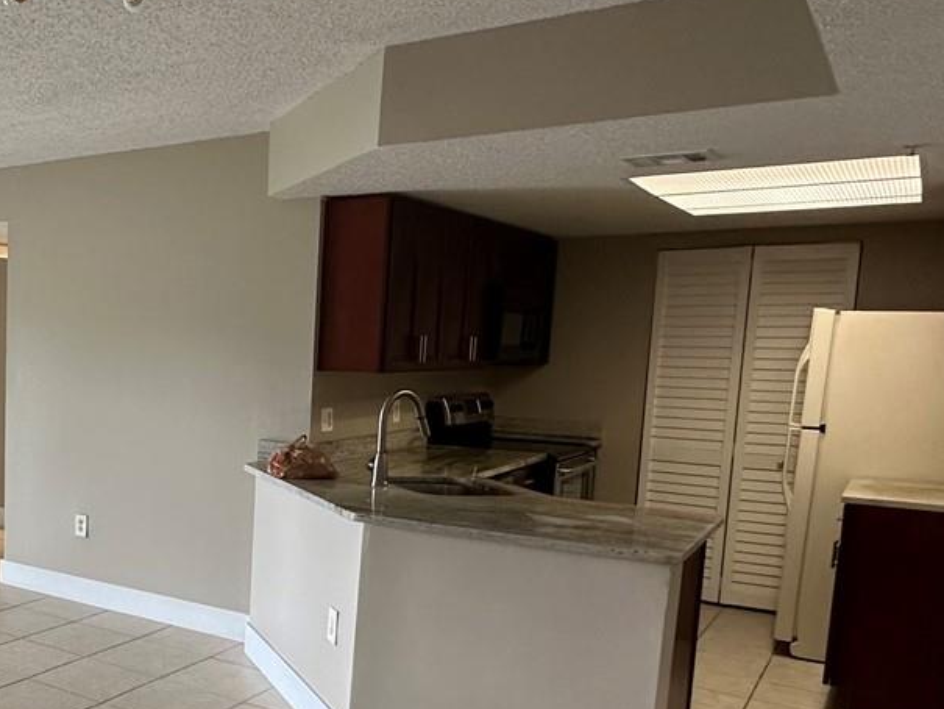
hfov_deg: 43.6
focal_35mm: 37
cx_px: 20
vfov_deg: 38.3
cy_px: 465
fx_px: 1009
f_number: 2.2
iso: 200
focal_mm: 2.22
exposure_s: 1/60
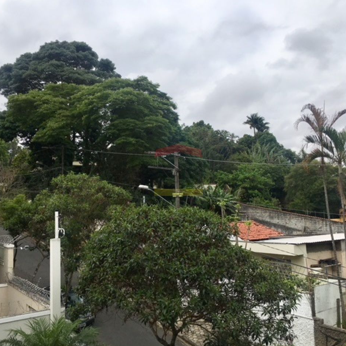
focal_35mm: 35
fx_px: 396
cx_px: 156
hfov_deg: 47.2
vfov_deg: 47.2
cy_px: 170
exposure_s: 1/1570
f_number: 2.2
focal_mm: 4.15
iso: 25
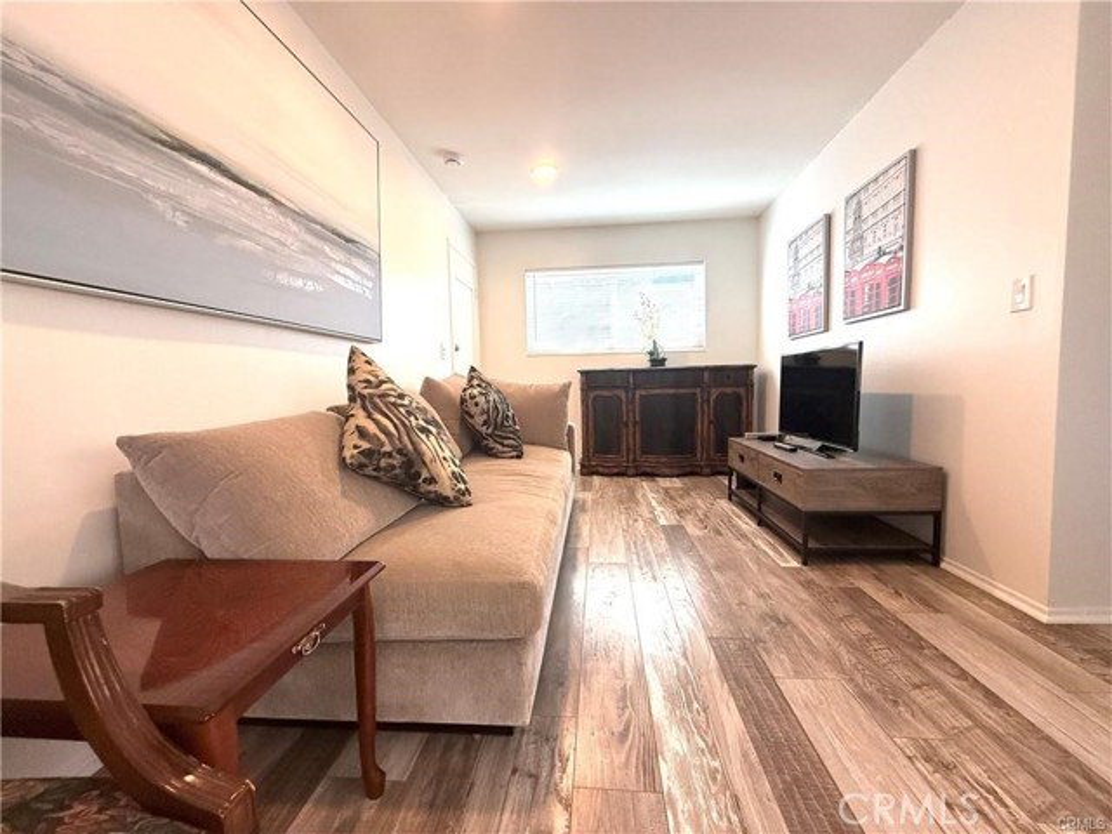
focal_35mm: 14
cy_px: 417
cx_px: 556
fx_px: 450
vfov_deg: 85.7
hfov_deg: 102.1
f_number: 2.2
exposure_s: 1/120
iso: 250
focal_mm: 2.22
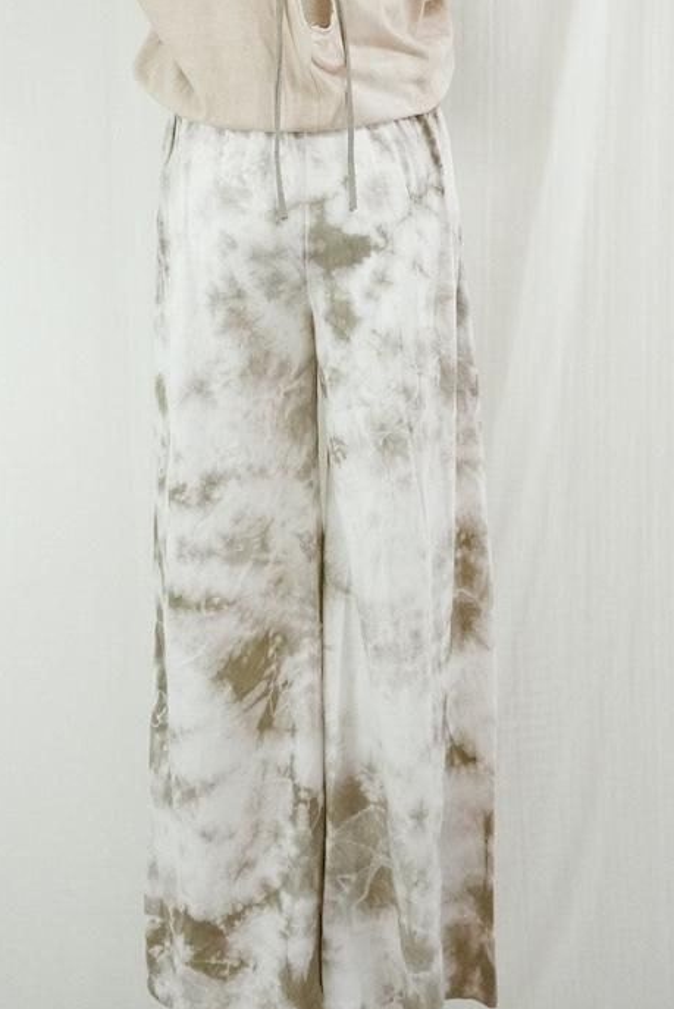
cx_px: 299
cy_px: 289
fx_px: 1346
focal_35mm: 48
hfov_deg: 28.1
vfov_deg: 40.3
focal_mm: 20
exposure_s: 1/800
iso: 6400
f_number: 5.6
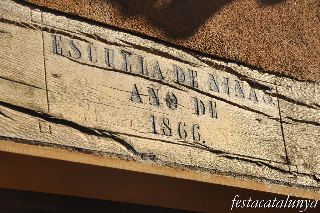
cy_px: 106
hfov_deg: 16.7
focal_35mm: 123
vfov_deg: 11.1
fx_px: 1092
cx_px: 160
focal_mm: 82
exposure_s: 1/1000
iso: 500
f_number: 8
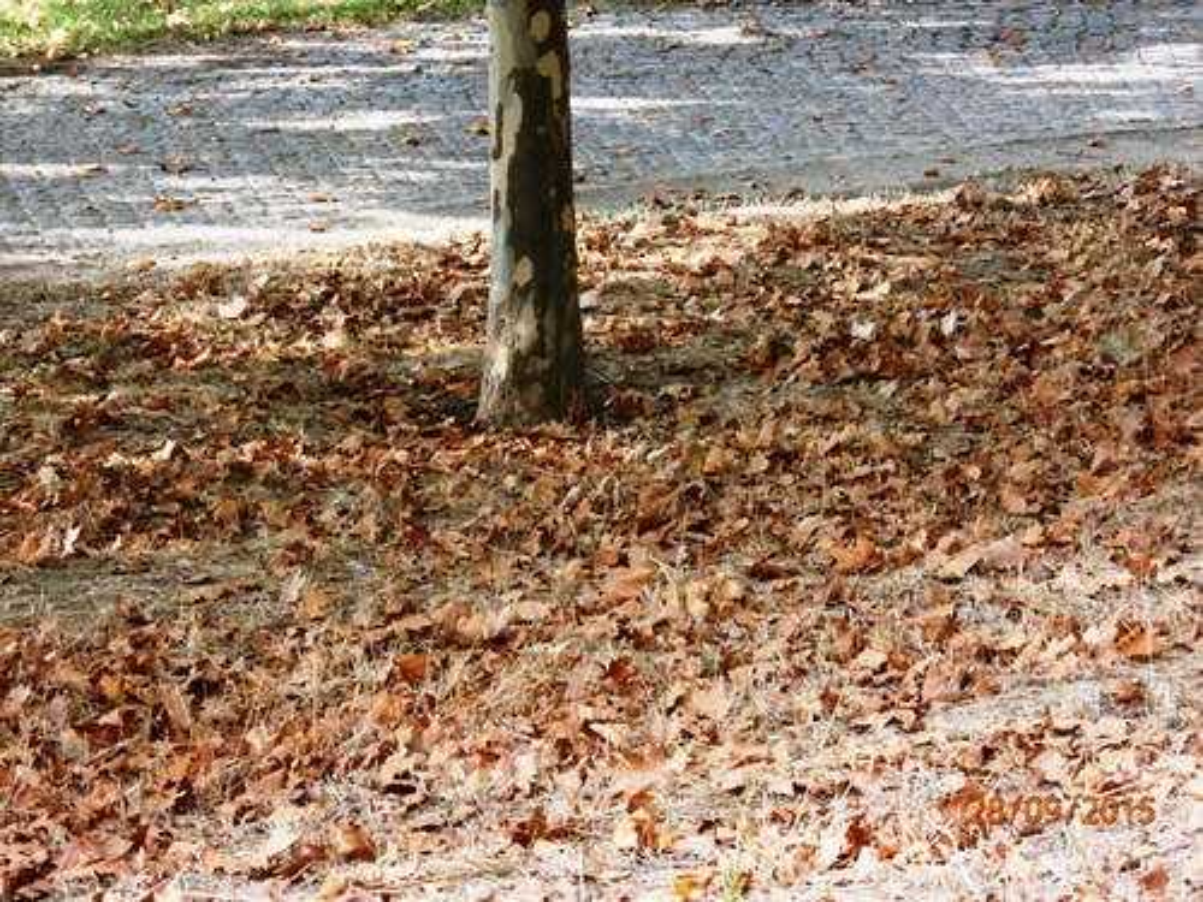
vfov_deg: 8.0
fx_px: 6464
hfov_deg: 10.6
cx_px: 602
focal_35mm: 186
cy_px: 451
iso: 200
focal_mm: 33.17
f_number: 5.8
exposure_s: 1/80
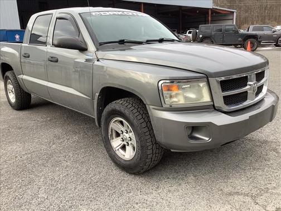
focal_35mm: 31
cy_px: 106
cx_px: 140
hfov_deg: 58.4
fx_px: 252
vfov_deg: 45.4
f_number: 2.4
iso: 25
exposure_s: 1/230
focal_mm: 3.3
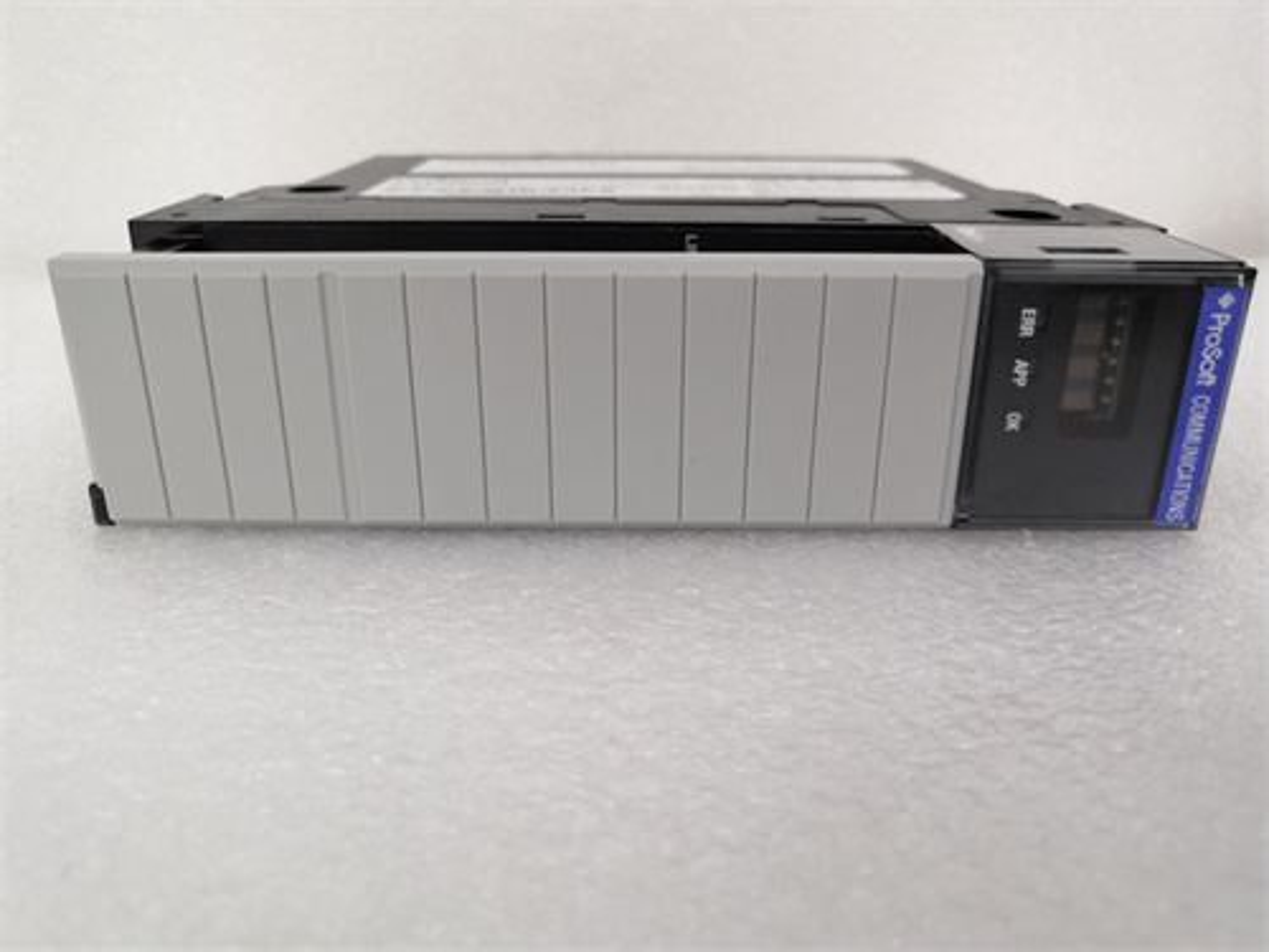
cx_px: 634
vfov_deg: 51.4
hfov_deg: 65.3
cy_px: 476
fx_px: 990
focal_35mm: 27
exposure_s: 1/33.3
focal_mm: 3.95
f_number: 1.8
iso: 200
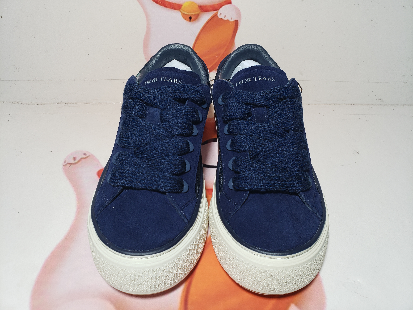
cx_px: 206
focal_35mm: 26
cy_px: 155
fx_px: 310
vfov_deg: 53.1
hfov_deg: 67.3
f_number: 2.4
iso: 50
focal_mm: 4.3
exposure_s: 1/153
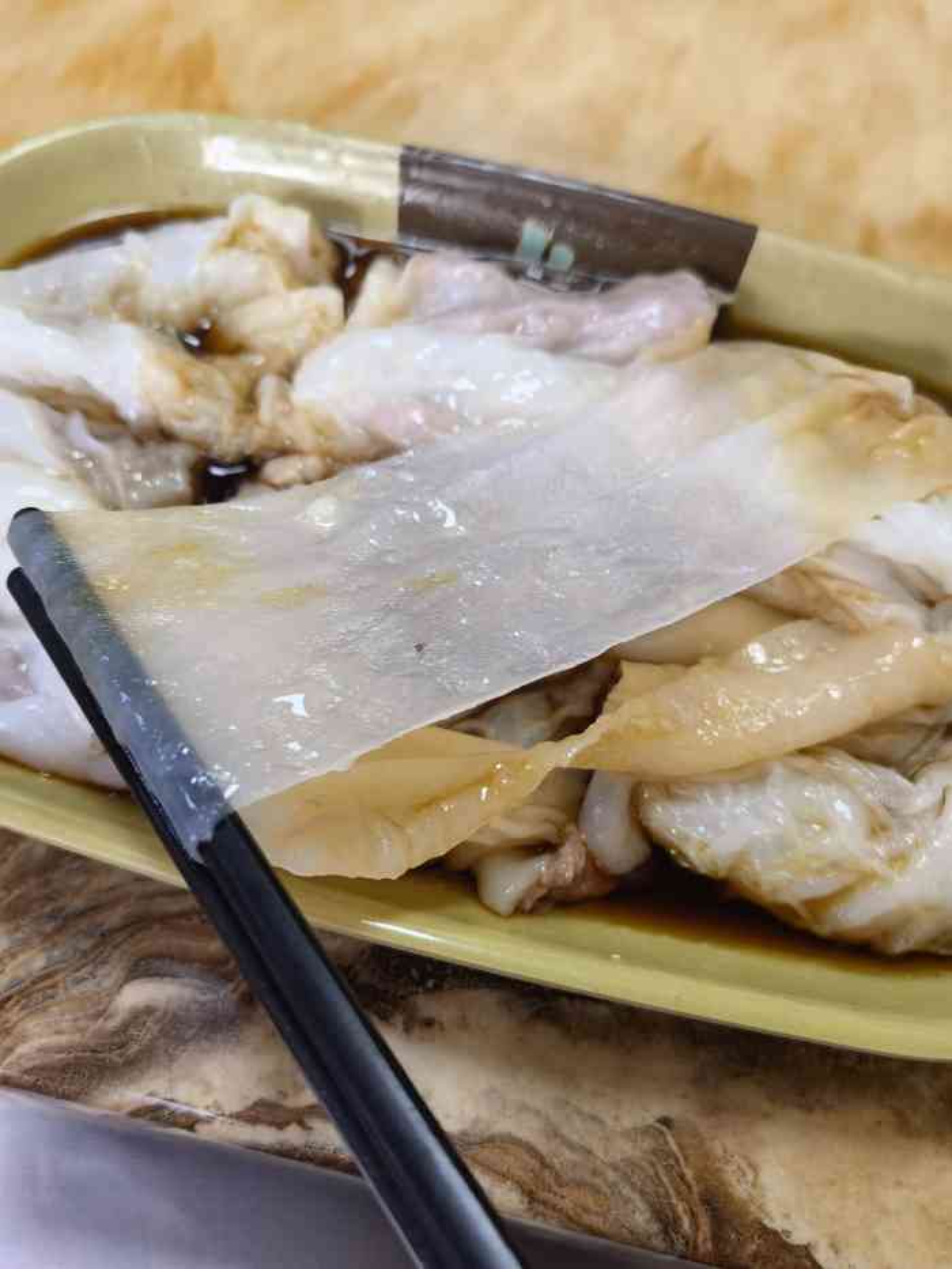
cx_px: 476
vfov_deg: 65.3
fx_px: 990
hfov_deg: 51.4
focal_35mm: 27
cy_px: 634
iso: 160
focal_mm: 5.54
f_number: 1.8
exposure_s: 1/49.8
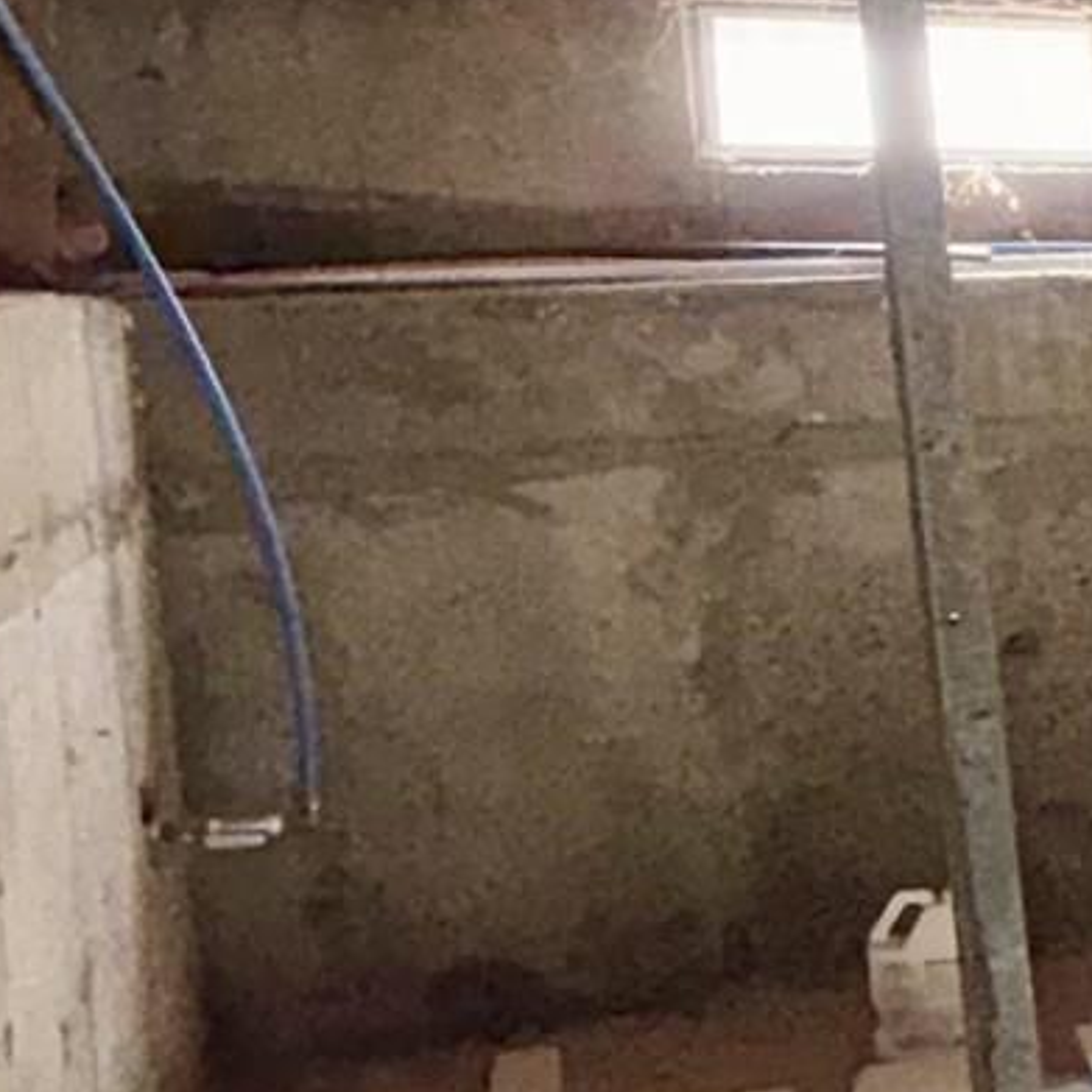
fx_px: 2605
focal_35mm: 73
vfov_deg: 23.7
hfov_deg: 16.6
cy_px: 564
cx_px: 2287
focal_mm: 2.22
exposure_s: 1/60
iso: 80
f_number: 2.2
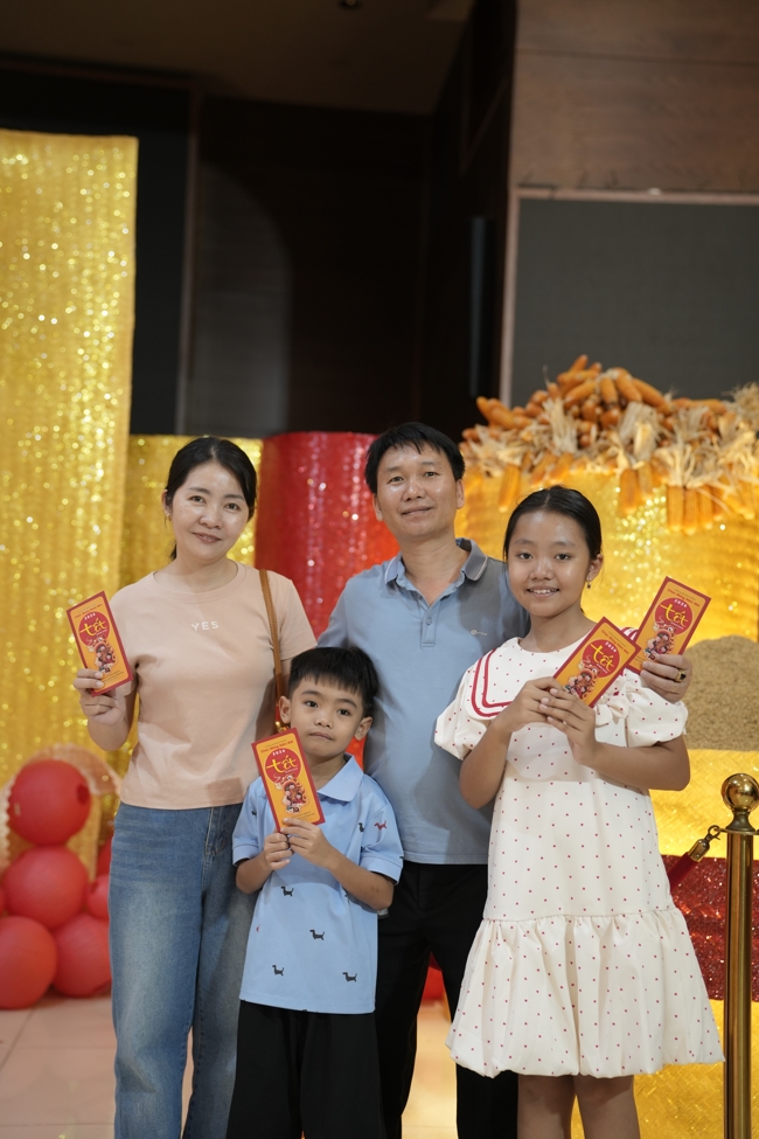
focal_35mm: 51
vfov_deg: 38.9
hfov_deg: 26.5
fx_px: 1613
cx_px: 380
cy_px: 570
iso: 640
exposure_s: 1/100
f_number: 2.5
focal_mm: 51
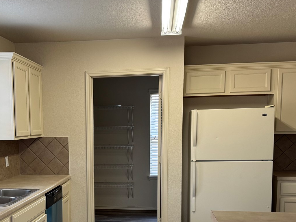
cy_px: 177
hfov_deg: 39.1
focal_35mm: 48
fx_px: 410
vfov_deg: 29.6
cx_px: 94
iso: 125
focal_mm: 6.76
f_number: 1.78
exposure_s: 1/107
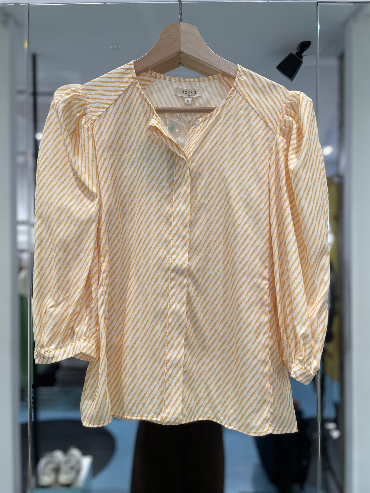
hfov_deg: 53.1
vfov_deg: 67.3
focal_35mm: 26
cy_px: 246
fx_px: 371
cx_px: 185
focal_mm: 4.2
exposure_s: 1/100
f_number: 1.6
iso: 50
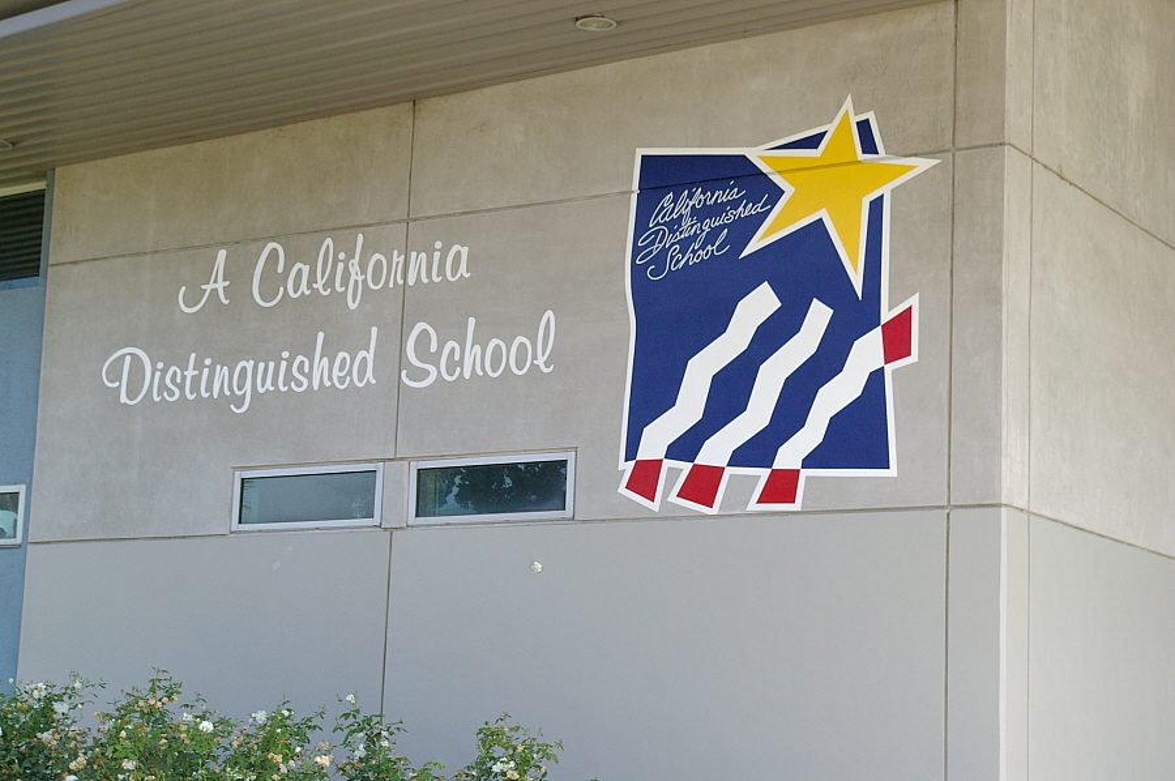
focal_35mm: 68
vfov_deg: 20.1
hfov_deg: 29.9
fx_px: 2201
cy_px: 390
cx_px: 588
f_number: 11
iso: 800
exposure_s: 1/180
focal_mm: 45
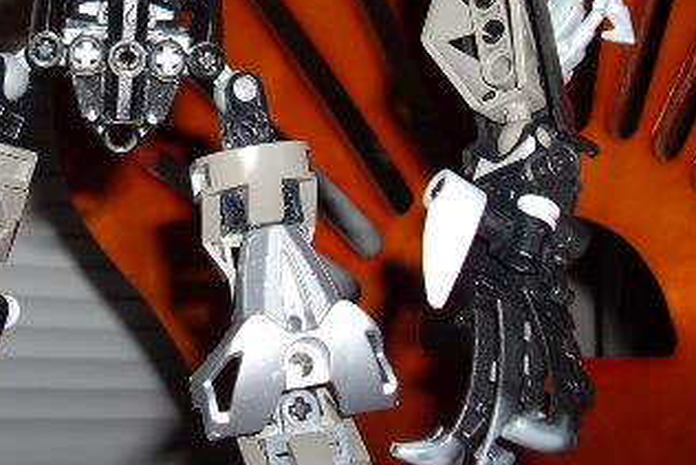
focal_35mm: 78
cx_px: 156
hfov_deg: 25.6
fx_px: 1509
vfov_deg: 17.0
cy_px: -29
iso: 64
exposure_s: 1/60
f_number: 2.8
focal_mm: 6.2
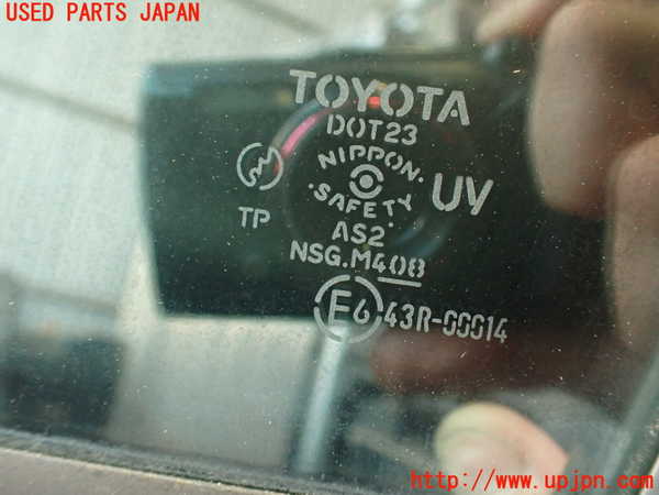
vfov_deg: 44.2
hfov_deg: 56.8
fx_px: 609
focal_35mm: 32
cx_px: 330
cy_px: 248
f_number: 2.4
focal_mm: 5.79
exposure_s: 1/30
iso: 800
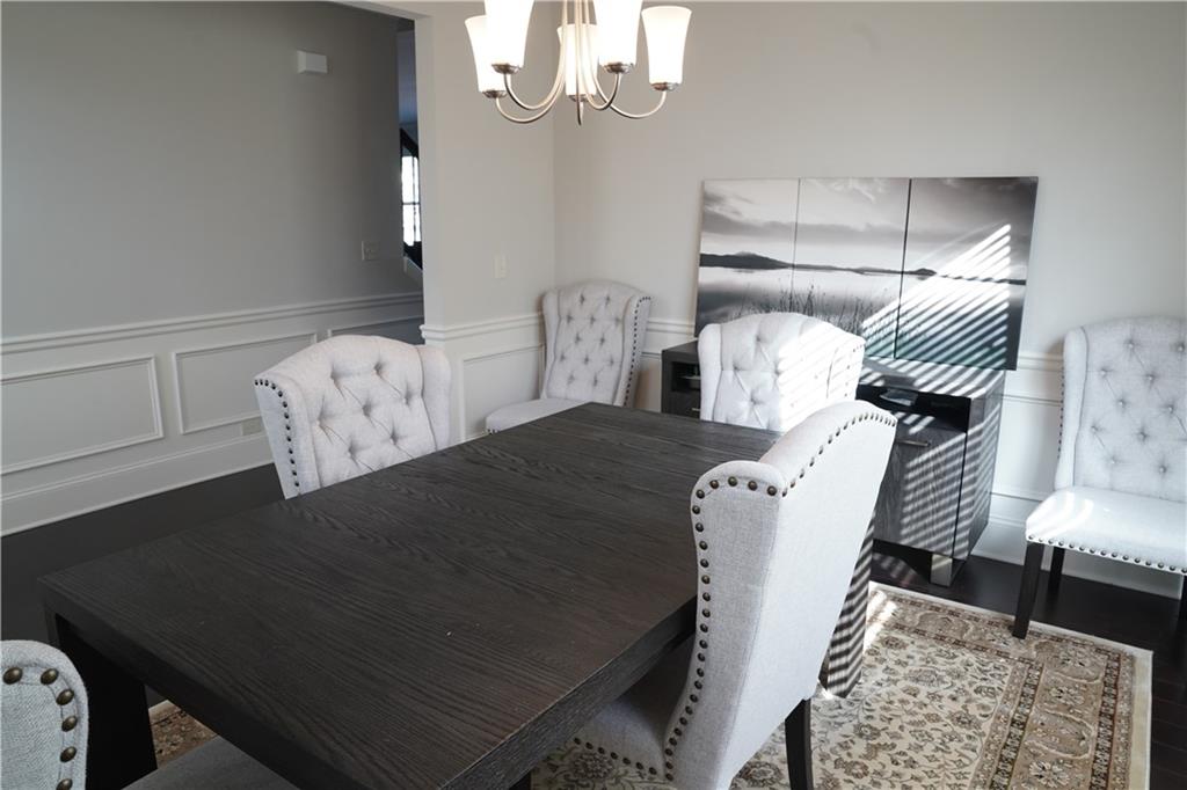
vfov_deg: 53.1
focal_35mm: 24
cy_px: 395
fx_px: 791
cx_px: 594
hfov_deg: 73.8
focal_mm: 24
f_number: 7.1
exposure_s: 1/50
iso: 1250
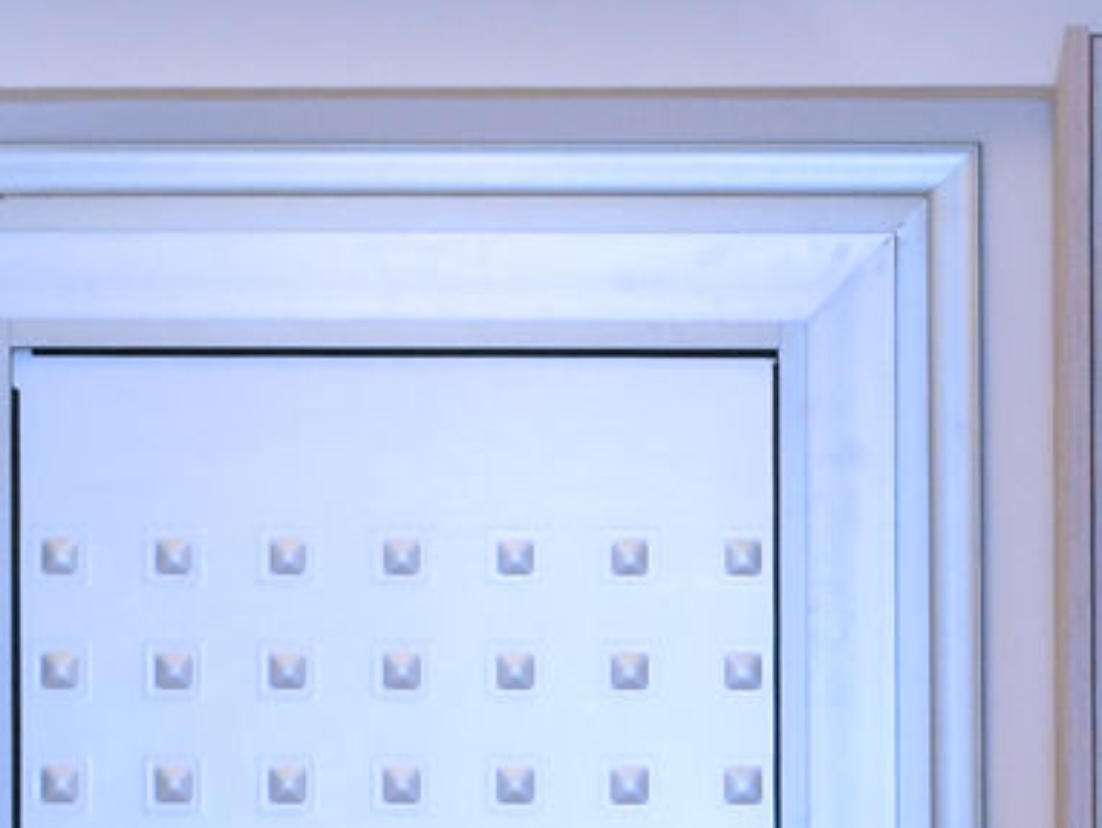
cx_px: 992
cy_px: 1277
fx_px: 6371
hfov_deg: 9.8
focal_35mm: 200
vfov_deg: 7.3
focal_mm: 18
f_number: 5.6
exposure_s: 1/30
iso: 500
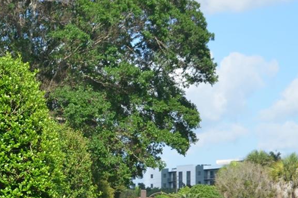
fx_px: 1212
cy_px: 223
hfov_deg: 13.8
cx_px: -22
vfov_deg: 9.3
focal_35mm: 146
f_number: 8
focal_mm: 35
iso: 140
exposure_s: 1/250
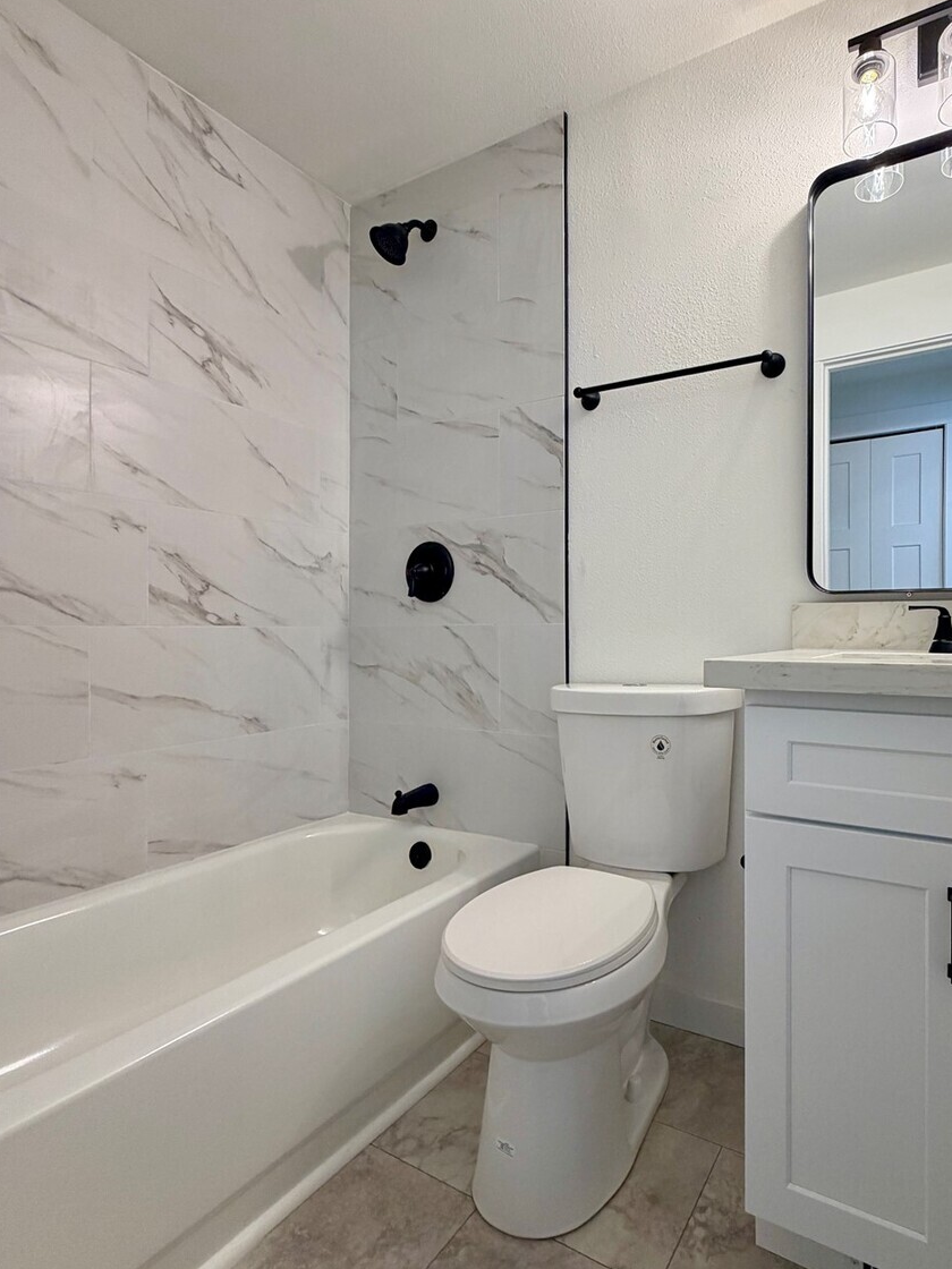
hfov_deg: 70.2
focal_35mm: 18
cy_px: 636
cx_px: 605
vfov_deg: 87.8
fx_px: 660
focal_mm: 2.22
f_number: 2.2
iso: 160
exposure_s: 1/120
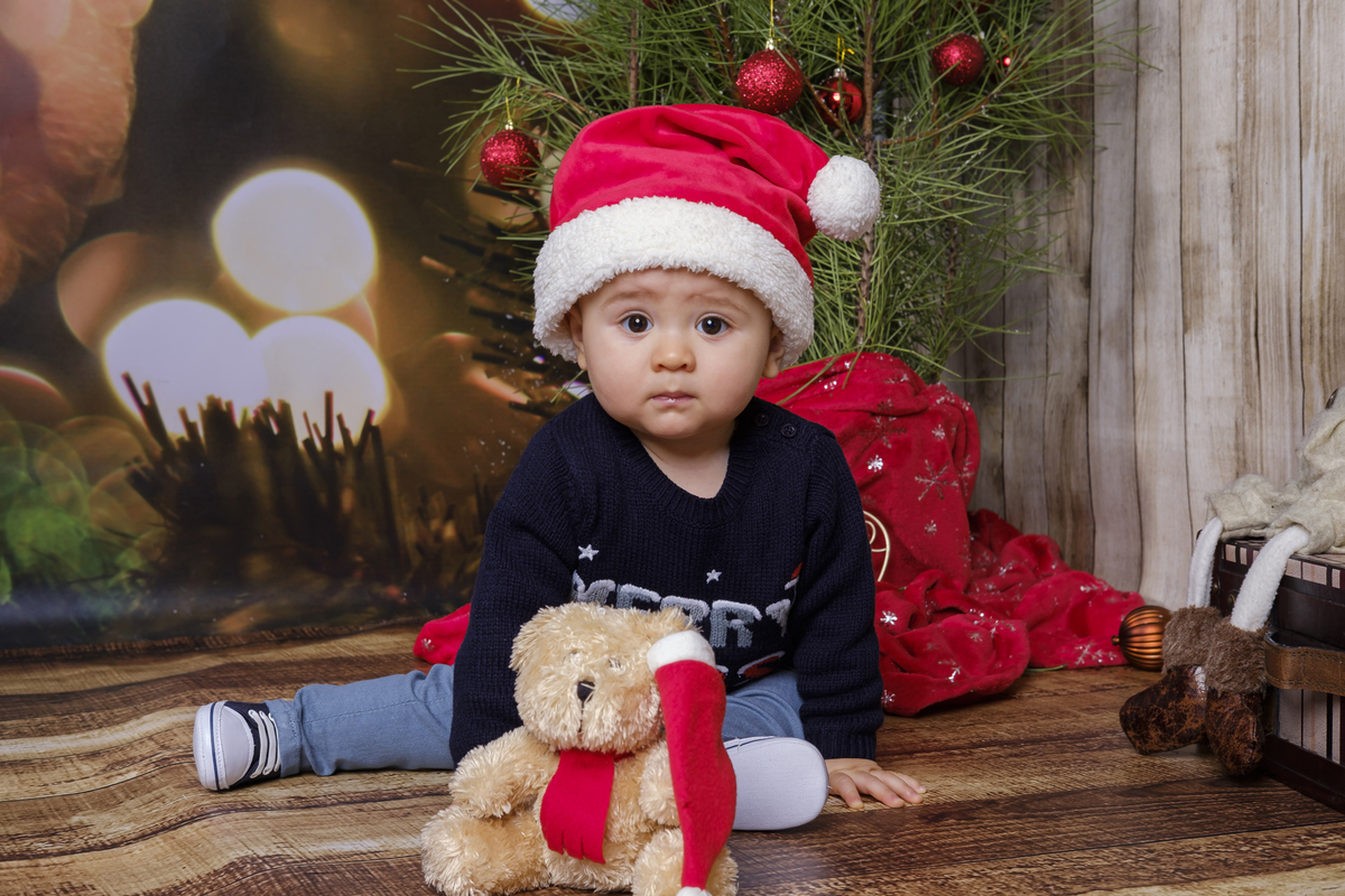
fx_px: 1980
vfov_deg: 25.5
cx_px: 672
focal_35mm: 53
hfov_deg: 37.5
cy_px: 448
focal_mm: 35
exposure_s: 1/125
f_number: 7.1
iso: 100
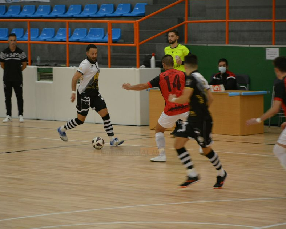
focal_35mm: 179
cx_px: 133
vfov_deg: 8.7
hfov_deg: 10.8
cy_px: 115
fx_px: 1512
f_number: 5.6
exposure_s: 1/125
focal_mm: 105
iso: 1600
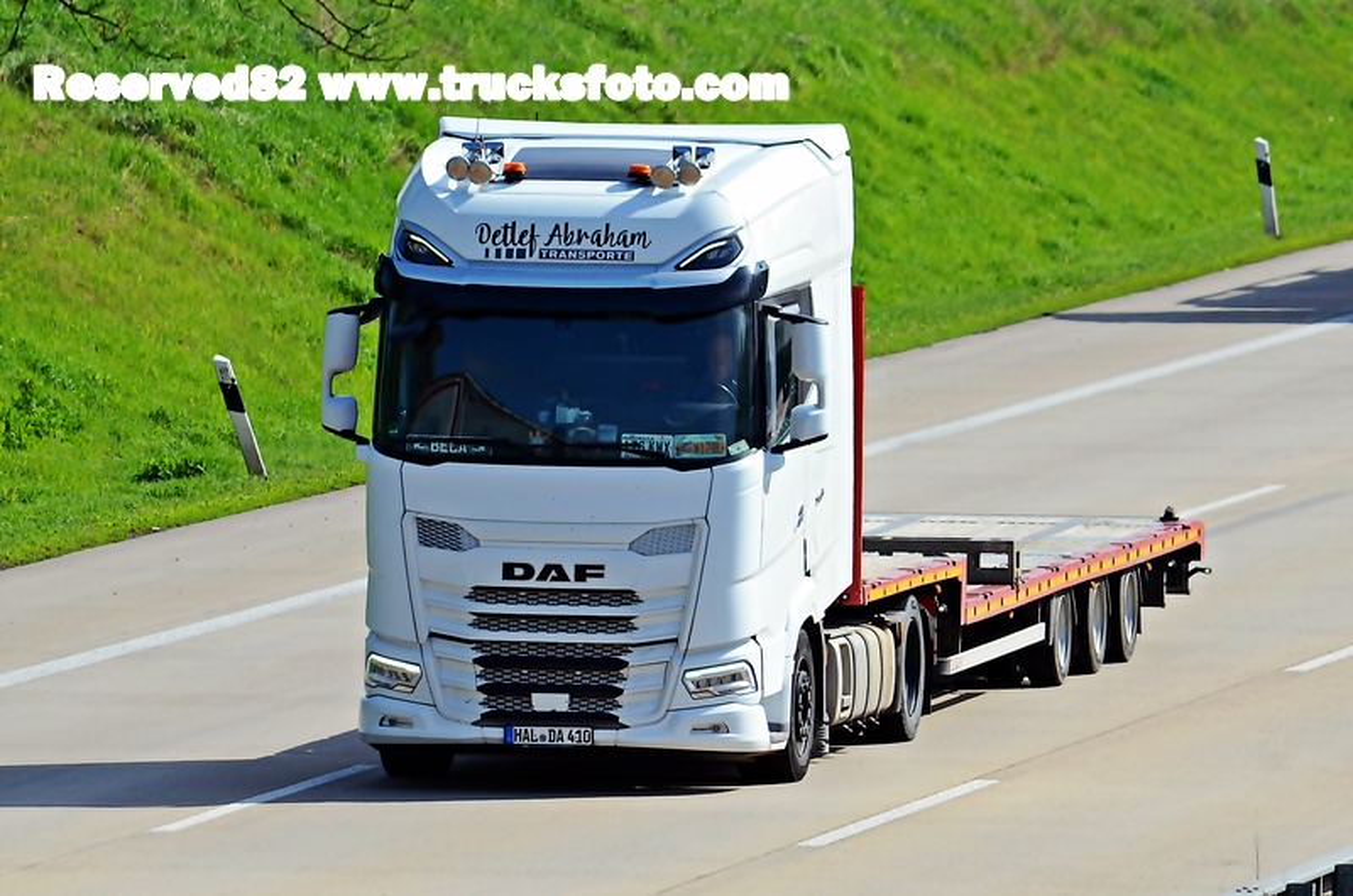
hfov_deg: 4.6
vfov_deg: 3.0
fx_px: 16879
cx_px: 676
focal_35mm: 450
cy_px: 448
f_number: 9
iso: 800
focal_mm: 300
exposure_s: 1/1600
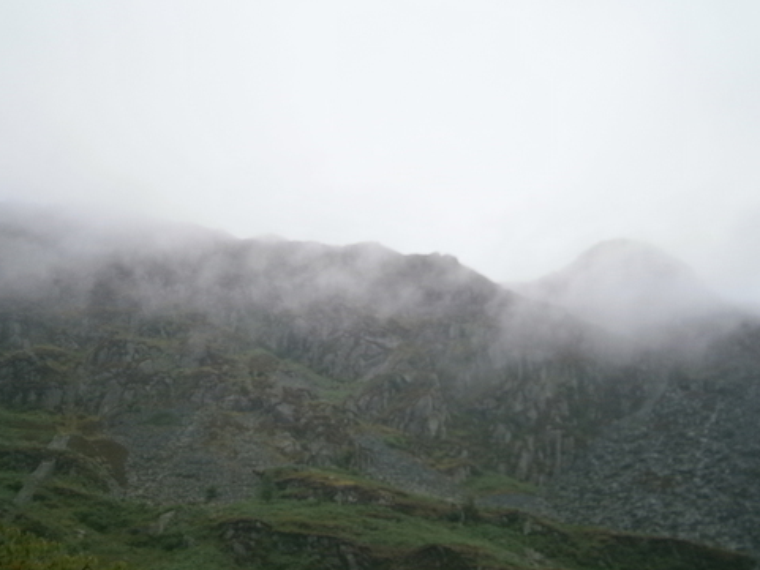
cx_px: 381
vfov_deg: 29.1
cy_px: 302
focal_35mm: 50
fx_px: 1098
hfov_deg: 38.2
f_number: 3.4
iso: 80
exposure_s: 1/160
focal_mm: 8.3
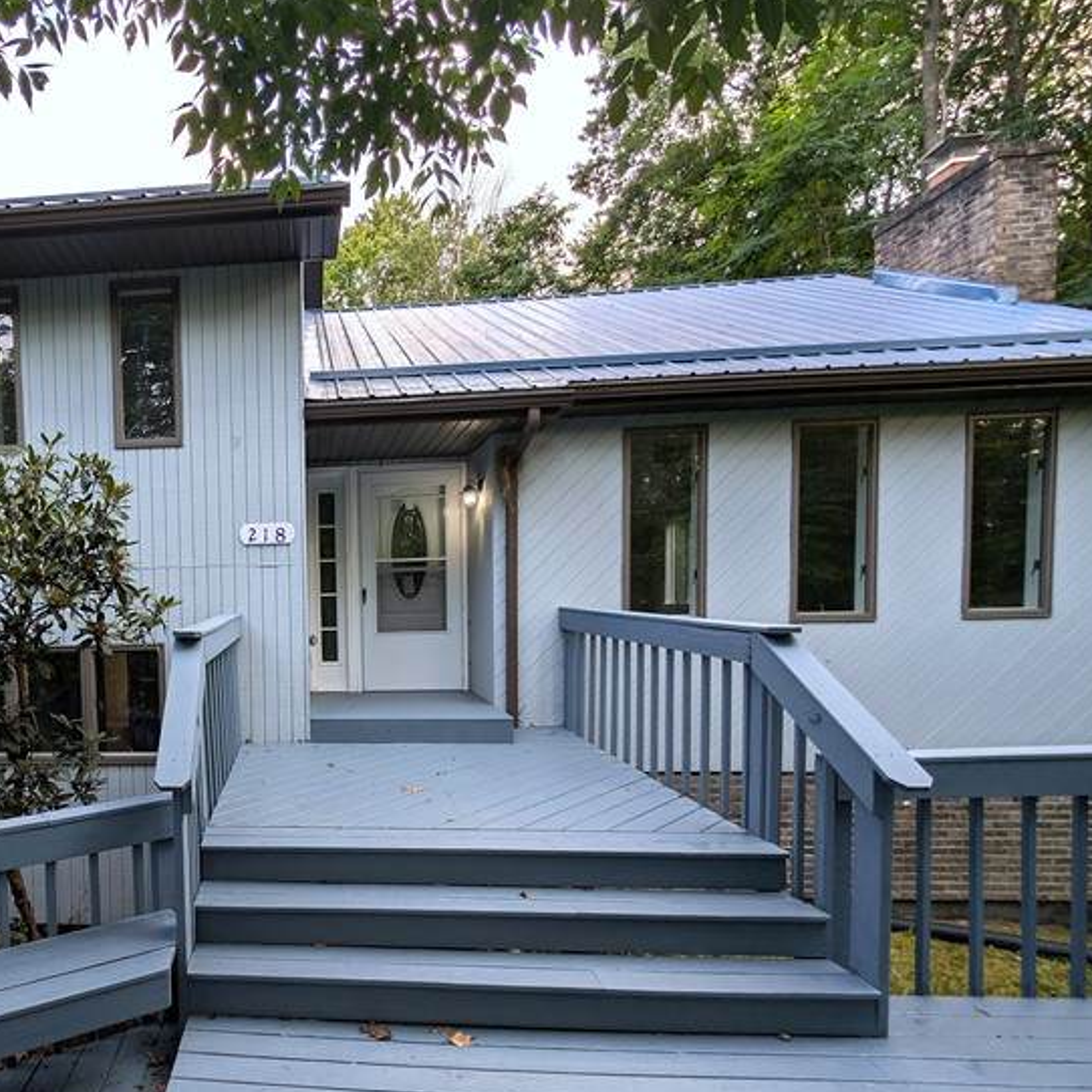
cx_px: 243
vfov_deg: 74.3
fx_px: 714
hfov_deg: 68.7
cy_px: 633
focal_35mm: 20
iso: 42
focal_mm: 2.23
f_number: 1.95
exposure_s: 1/281
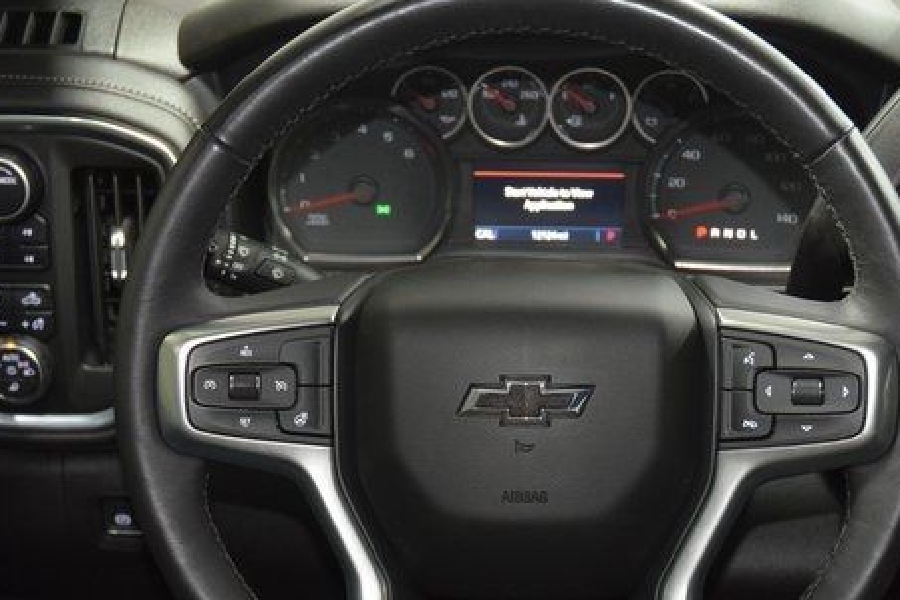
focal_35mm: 72
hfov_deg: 28.0
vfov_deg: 18.9
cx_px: 517
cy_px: 388
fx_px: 1800
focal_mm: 34
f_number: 4
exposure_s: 1/20
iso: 2200
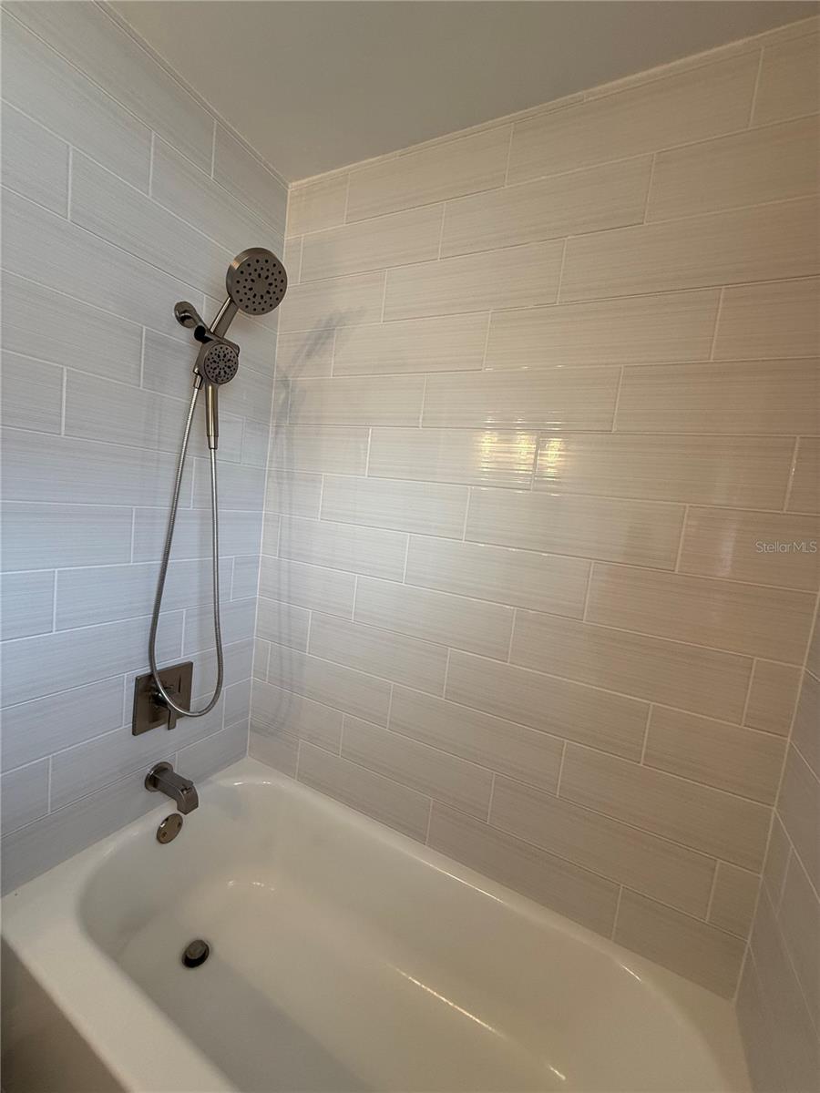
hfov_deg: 85.7
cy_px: 546
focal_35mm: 14
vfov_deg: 102.1
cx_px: 410
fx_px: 442
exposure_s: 1/120
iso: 160
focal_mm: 2.22
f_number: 2.2
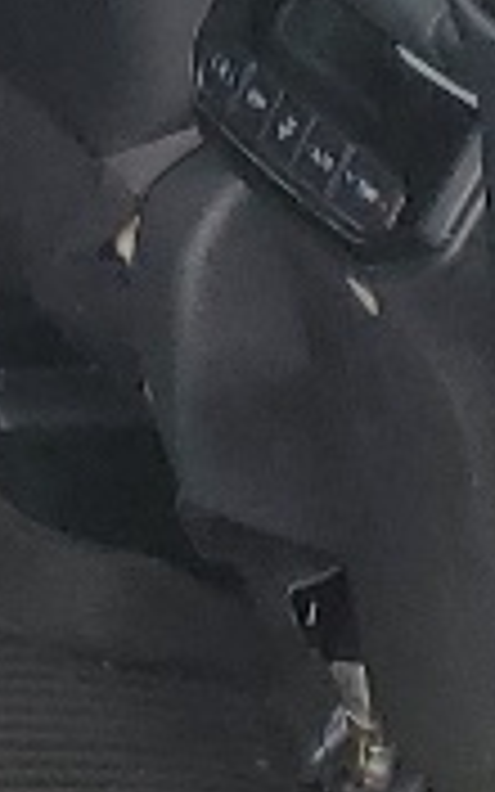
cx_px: -1292
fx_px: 5418
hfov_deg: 4.8
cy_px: -490
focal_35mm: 251
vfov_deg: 8.1
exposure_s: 1/357
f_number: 1.5
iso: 50
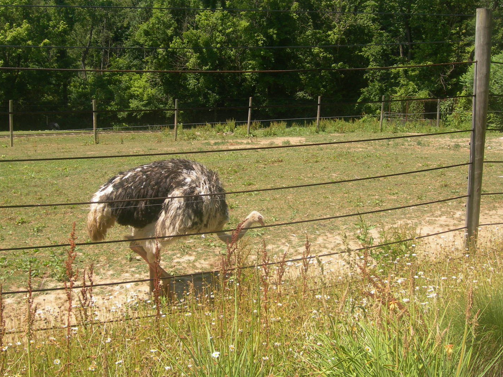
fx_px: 625
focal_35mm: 43
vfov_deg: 33.6
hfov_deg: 43.8
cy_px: 182
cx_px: 232
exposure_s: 1/271
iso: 50
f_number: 4.8
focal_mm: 7.8
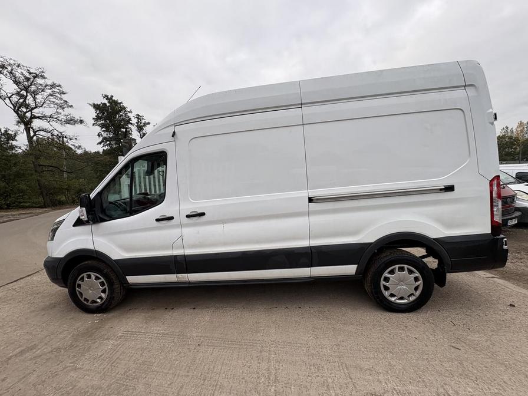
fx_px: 214
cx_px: 264
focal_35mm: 14
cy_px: 198
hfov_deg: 102.1
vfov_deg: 85.7
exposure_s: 1/226
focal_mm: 2.22
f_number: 2.2
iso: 40
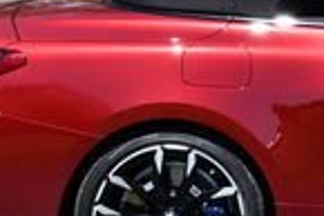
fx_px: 2063
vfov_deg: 6.0
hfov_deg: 8.7
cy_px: -91
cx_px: 503
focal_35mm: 229
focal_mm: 26
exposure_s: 1/250
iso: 125
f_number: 8
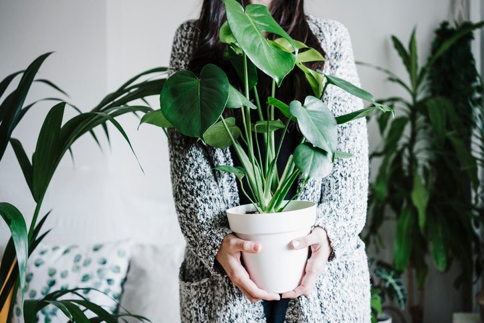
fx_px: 471
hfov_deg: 54.4
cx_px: 242
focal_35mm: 35
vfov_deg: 37.9
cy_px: 162
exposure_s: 1/250
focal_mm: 35
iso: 500
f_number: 2.8
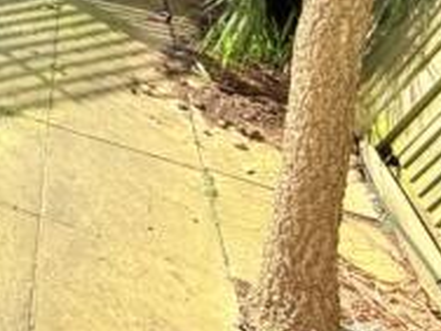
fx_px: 561
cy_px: 49
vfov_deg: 31.7
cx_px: -246
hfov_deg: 27.1
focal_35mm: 44
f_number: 2.2
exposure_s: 1/672
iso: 50
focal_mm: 2.22
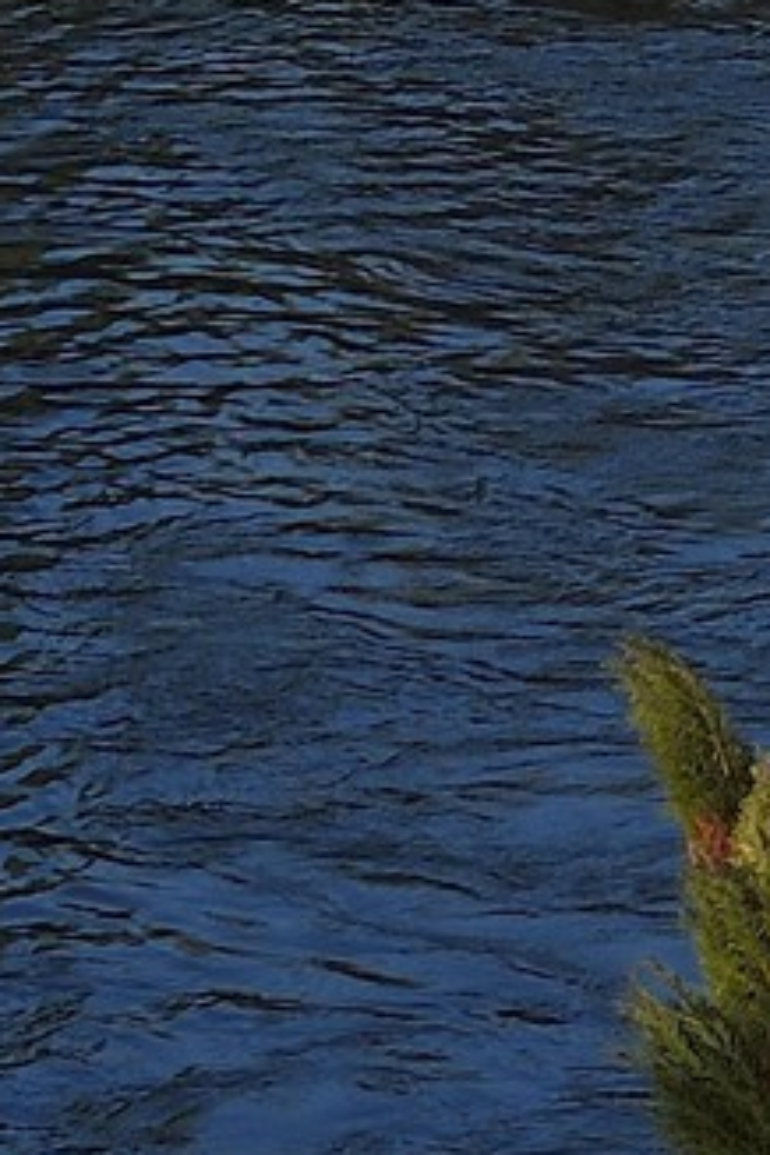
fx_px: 7539
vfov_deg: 8.4
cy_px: -901
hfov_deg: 5.5
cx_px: 2165
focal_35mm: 235
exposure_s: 1/250
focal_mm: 32
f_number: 8
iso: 200
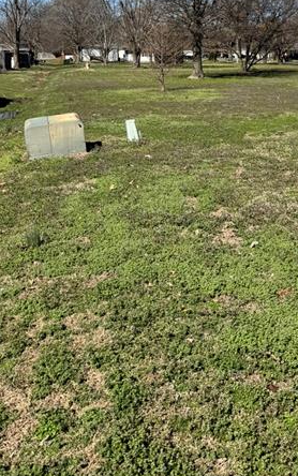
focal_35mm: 44
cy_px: 76
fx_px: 571
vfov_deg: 42.6
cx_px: 289
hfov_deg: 27.7
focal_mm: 6.76
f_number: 1.78
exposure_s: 1/5348
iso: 80
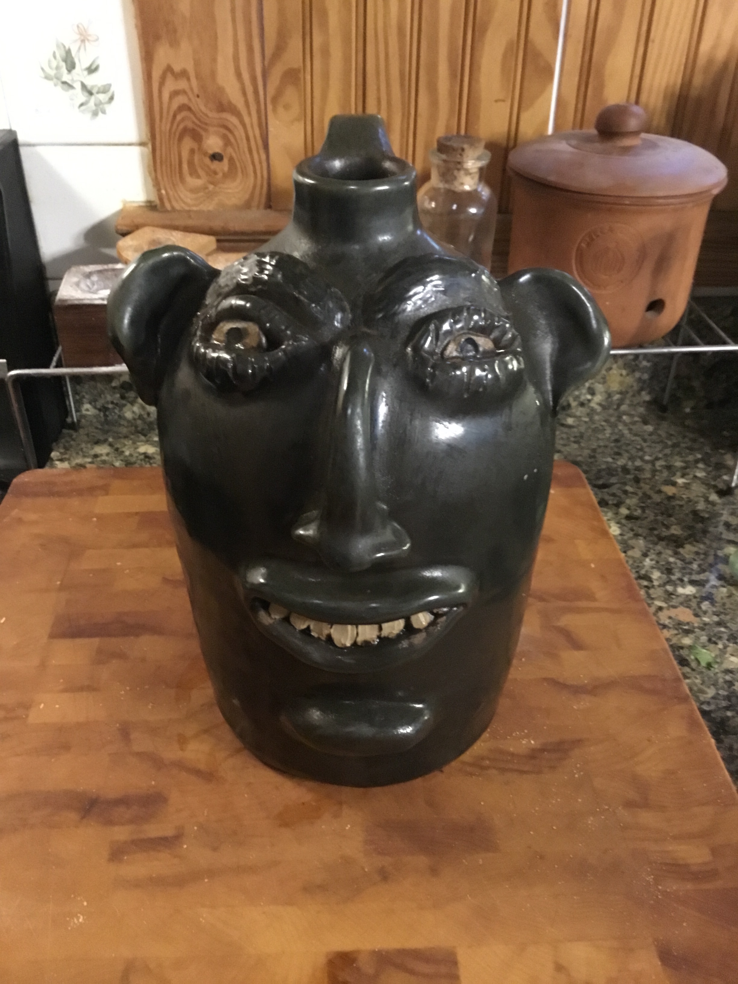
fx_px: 881
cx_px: 369
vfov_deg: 58.4
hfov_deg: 45.4
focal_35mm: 31
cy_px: 492
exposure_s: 1/15
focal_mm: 3.3
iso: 800
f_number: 2.4
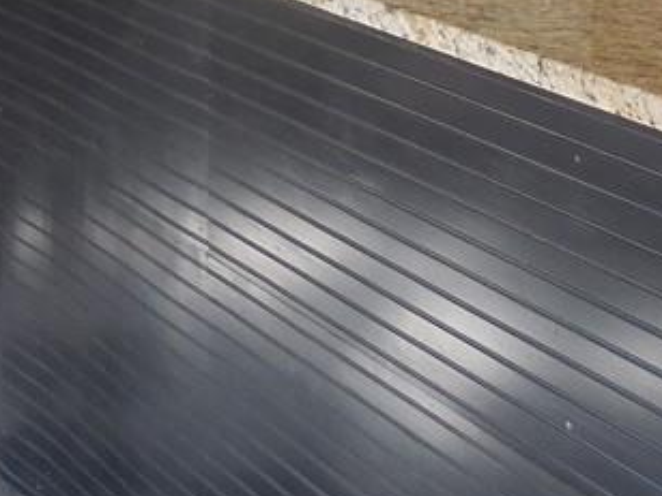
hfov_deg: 23.1
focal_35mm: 83
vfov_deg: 16.2
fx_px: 1587
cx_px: 88
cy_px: -264
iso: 125
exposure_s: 1/60
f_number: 3.3
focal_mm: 4.5
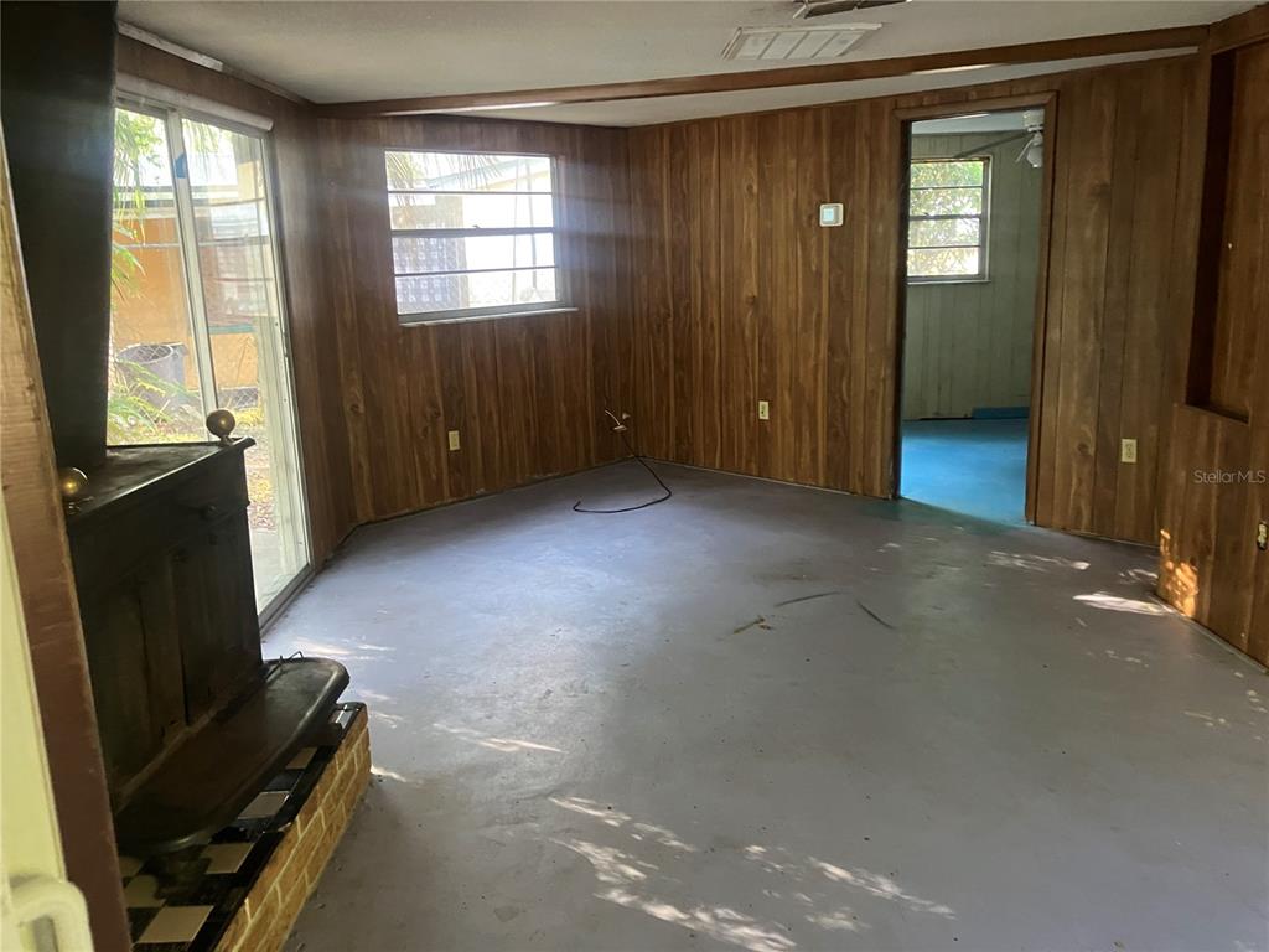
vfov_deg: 49.7
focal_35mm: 28
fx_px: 1026
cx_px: 634
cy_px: 476
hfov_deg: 63.4
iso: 400
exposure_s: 1/34
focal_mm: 3.99
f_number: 1.8
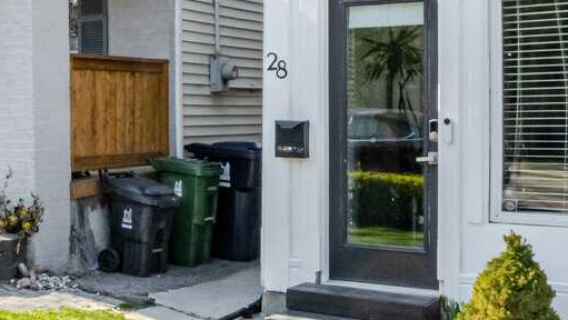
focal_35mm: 59
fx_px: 889
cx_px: 148
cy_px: 90
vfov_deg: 20.3
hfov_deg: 34.7
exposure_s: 1/60
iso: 200
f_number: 22
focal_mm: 10
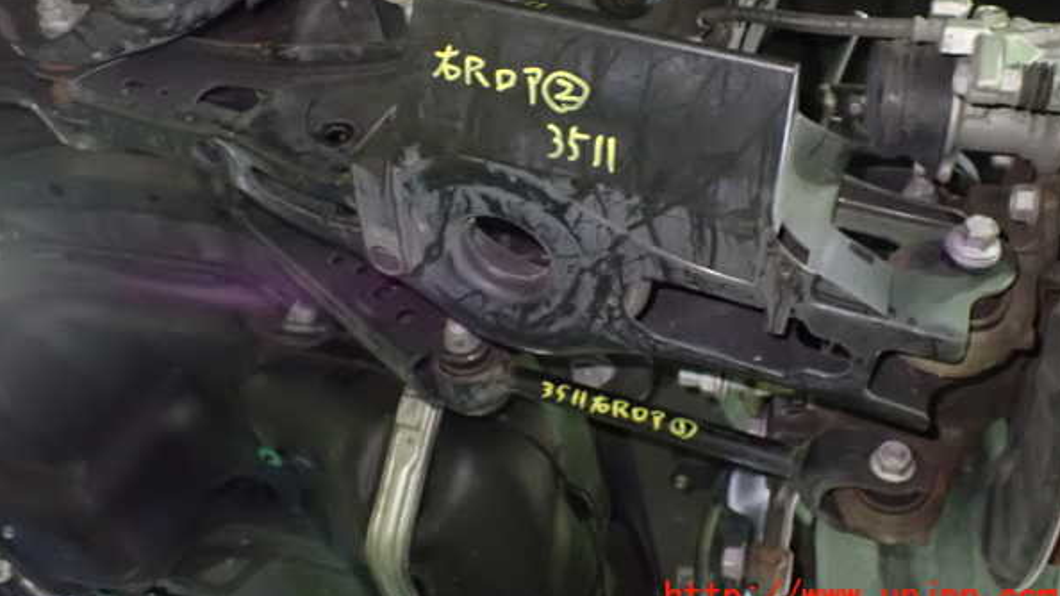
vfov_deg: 35.4
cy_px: 219
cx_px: 532
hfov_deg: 59.5
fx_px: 927
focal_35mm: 33
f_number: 2.3
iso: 1600
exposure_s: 1/25
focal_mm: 5.4
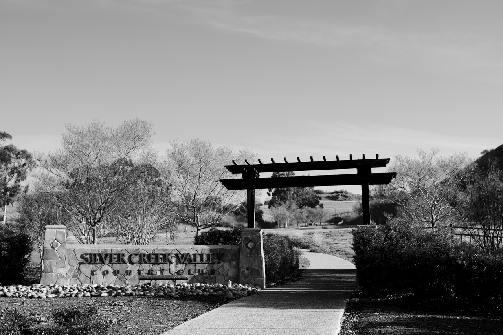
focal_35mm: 50
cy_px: 168
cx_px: 252
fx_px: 698
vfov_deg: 27.0
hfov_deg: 39.6
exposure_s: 1/640
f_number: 4.5
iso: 100
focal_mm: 50
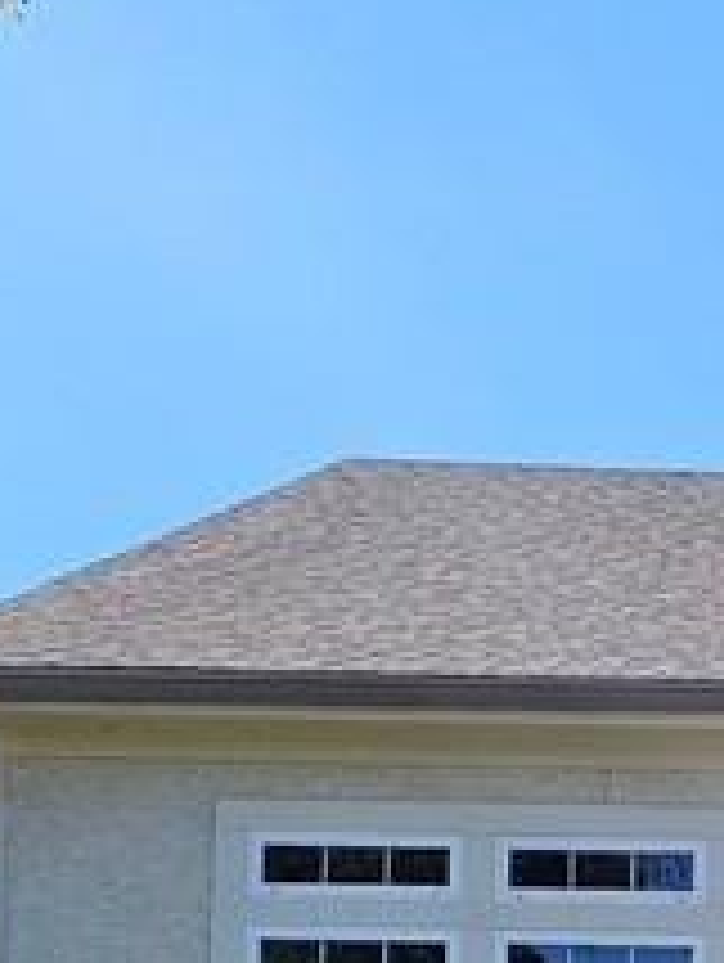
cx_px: 1529
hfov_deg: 11.8
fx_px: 3061
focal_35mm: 110
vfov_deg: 16.8
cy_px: 1274
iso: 20
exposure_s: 1/1044
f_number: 1.7
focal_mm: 6.3
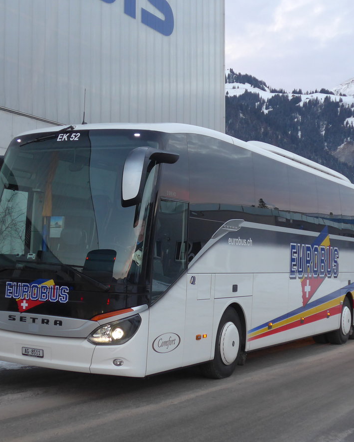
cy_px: 219
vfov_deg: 32.5
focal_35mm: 58
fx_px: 760
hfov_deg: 26.2
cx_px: 152
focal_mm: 9
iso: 250
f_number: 2.8
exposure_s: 1/60
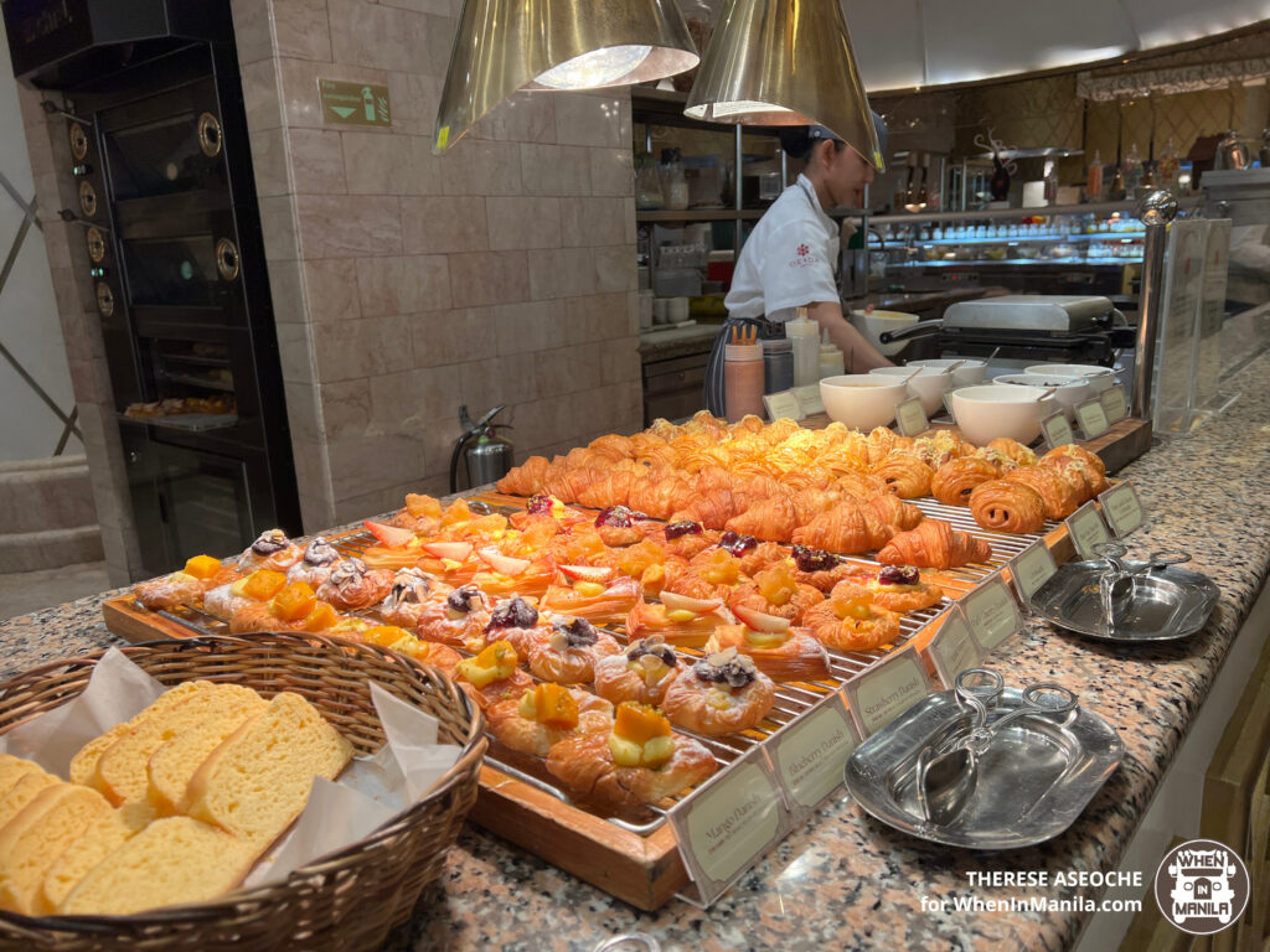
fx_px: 954
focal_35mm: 26
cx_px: 635
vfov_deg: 53.1
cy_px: 476
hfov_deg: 67.3
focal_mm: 5.7
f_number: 1.5
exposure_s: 1/120
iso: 50
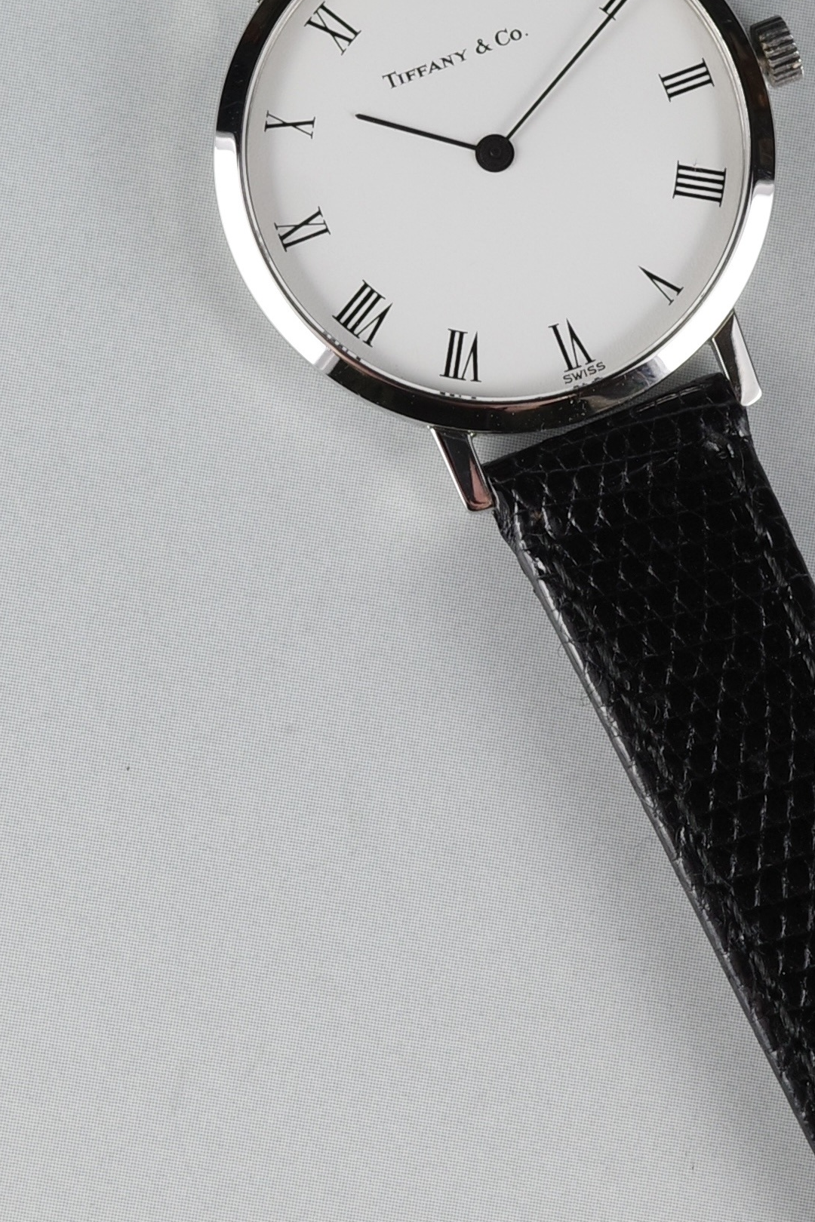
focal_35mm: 102
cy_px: 283
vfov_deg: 19.8
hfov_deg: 13.4
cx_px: 553
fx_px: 3463
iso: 200
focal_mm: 26
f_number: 7.1
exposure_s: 1/30
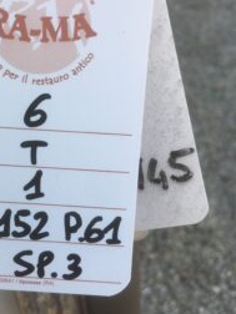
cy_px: 101
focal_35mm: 46
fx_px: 418
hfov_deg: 30.9
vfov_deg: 40.6
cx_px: 54
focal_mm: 4.15
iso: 25
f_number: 2.2
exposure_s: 1/310
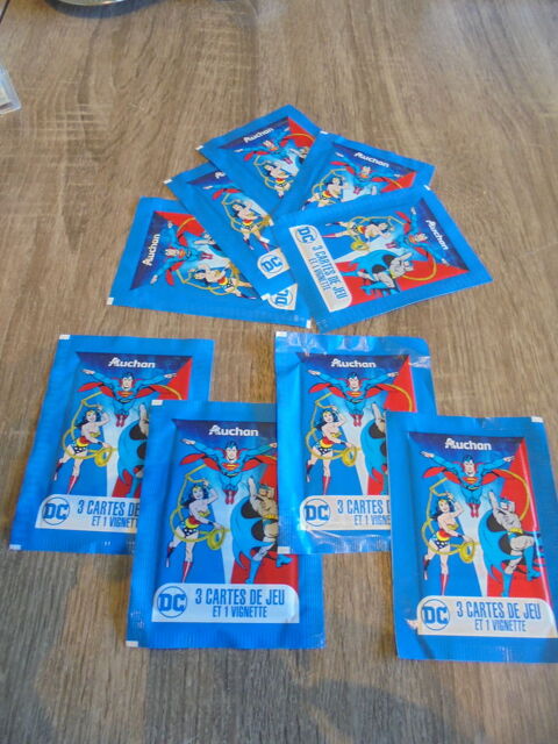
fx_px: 559
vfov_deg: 67.3
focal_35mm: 26
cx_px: 279
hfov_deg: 53.1
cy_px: 372
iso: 250
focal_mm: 4.6
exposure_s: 1/30
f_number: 3.5
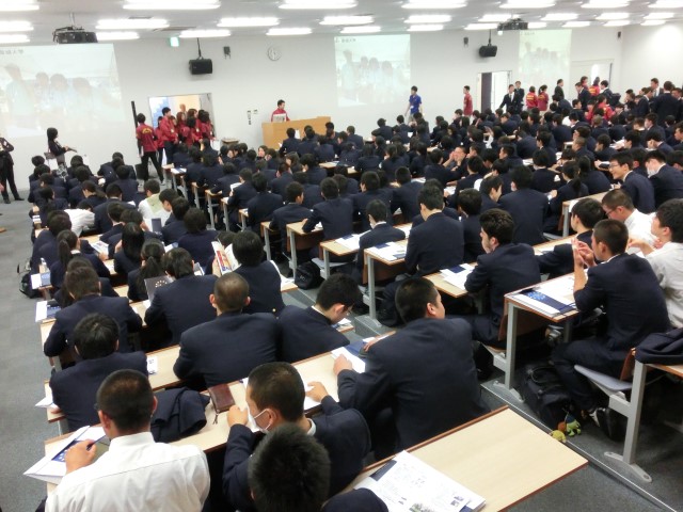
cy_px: 256
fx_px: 552
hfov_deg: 63.4
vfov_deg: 49.7
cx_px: 342
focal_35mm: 28
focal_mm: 5
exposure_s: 1/100
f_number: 3
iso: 800
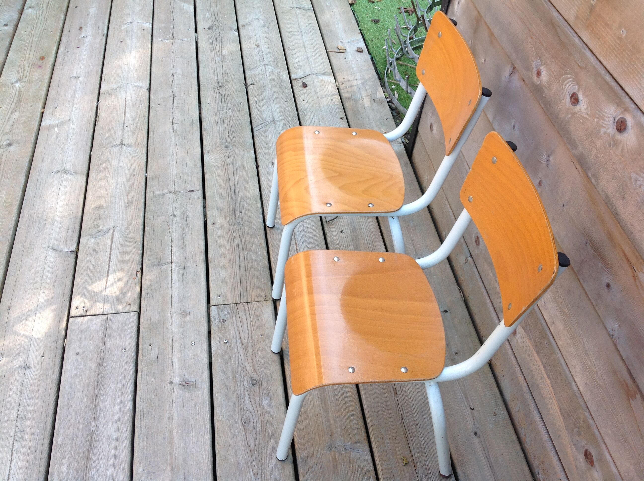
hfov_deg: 52.7
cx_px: 322
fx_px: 650
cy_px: 240
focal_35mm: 35
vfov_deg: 40.6
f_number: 2.4
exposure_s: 1/134
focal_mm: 4.28
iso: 50
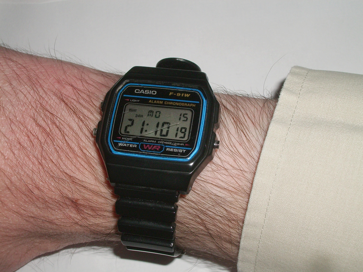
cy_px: 136
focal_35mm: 62
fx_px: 650
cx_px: 182
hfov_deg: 31.2
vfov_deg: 23.7
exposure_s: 1/60
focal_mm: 10.2
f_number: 5.6
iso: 80
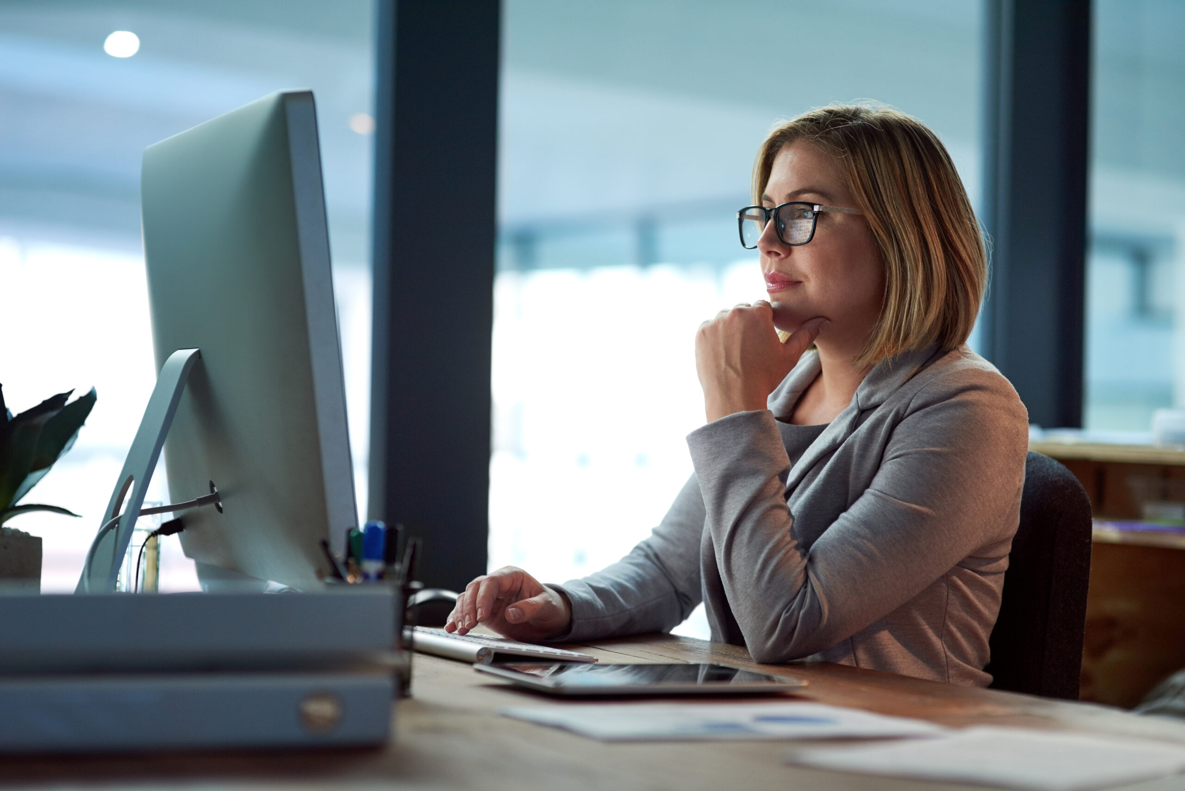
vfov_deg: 16.1
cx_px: 592
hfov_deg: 23.9
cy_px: 396
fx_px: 2799
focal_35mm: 85
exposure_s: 1/100
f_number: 2
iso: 400
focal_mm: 85
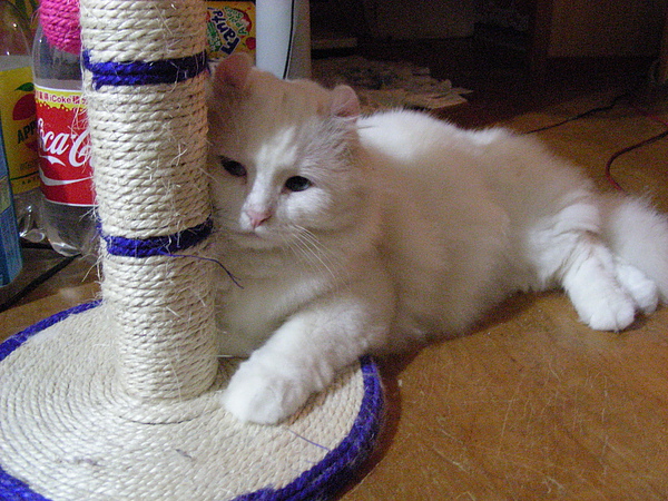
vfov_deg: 37.7
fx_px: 733
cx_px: 334
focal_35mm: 38
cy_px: 250
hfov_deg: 49.0
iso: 800
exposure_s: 1/3.7
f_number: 3.5
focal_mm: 6.3
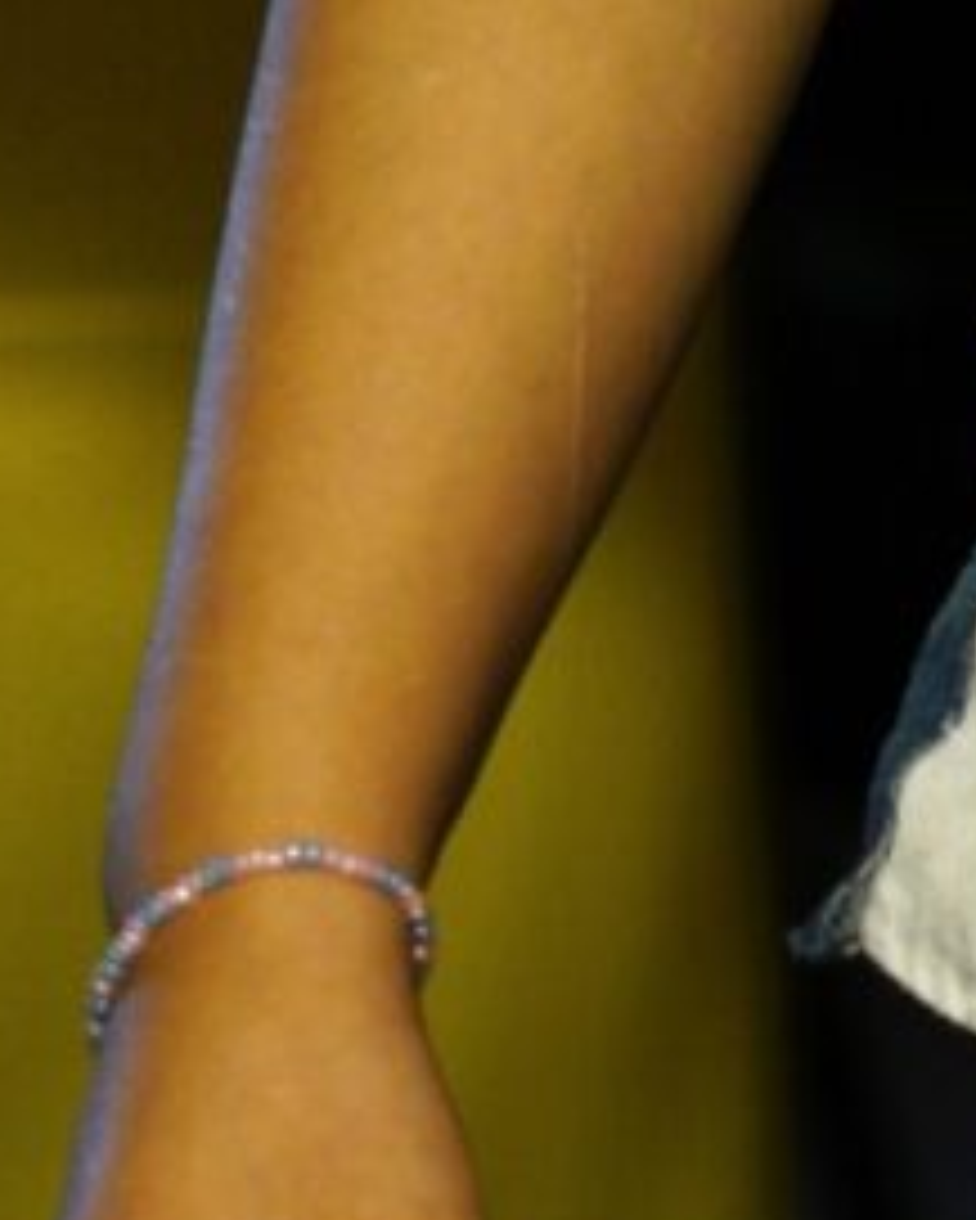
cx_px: 2190
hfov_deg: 10.9
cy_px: 736
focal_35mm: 124
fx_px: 4475
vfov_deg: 15.5
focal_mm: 35
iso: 1600
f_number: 2
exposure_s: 1/100
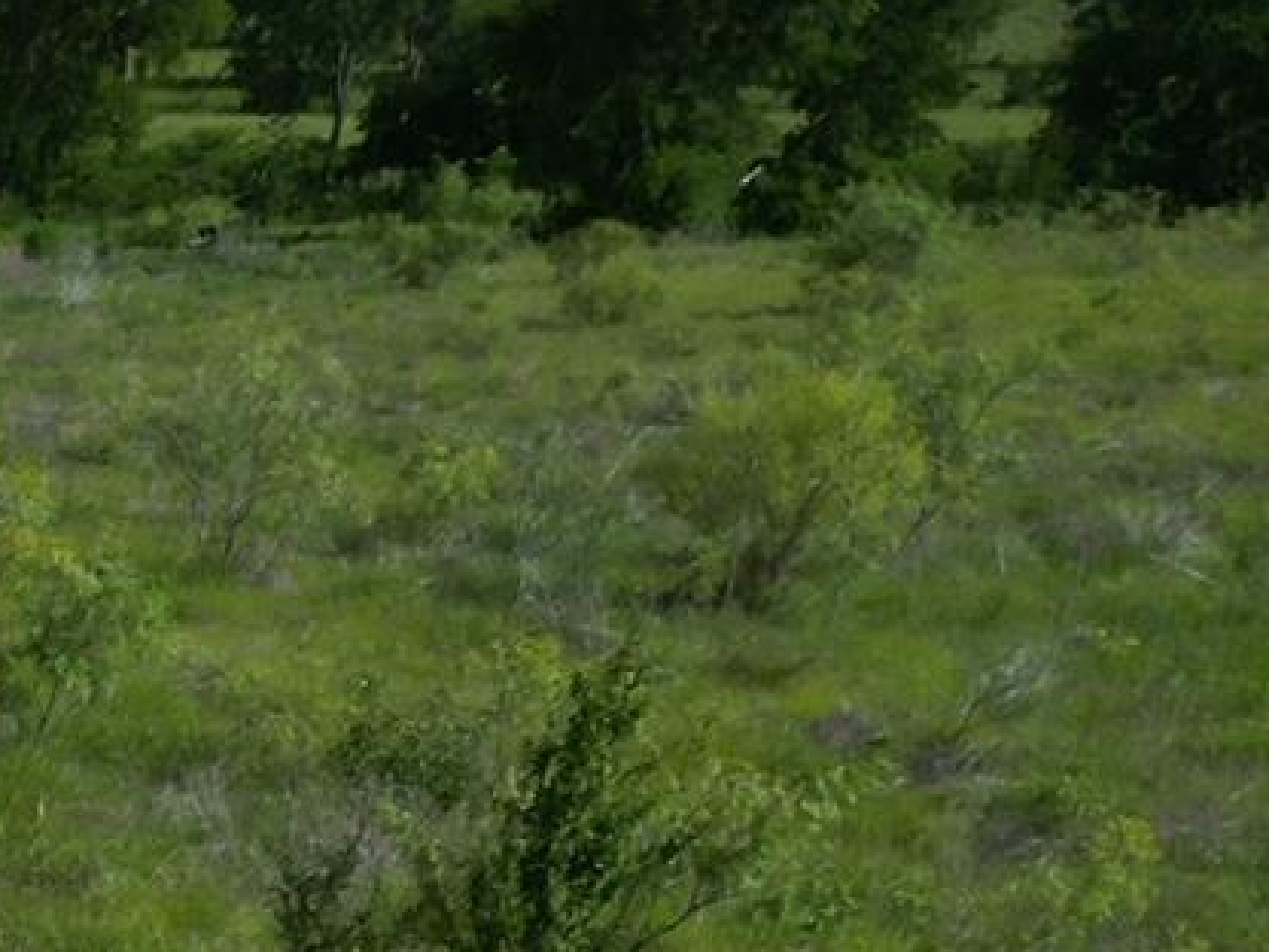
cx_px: -1309
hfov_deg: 14.1
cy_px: 1874
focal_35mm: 116
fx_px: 4254
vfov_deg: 11.6
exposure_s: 1/5000
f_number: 1.7
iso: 130
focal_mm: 6.72
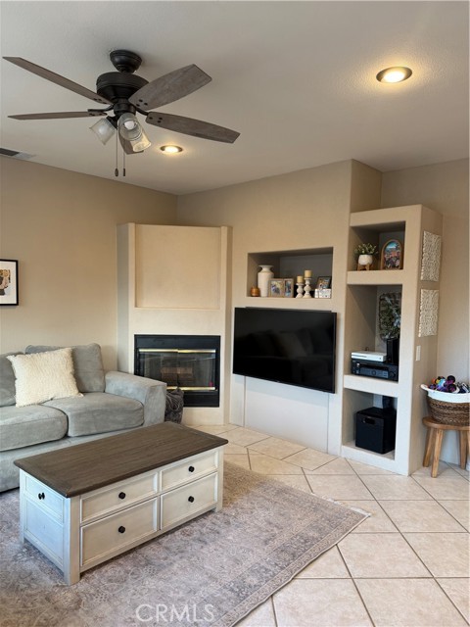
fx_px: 434
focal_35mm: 24
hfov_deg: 56.8
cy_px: 314
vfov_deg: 71.6
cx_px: 235
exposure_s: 1/60
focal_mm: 6.76
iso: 125
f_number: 1.78
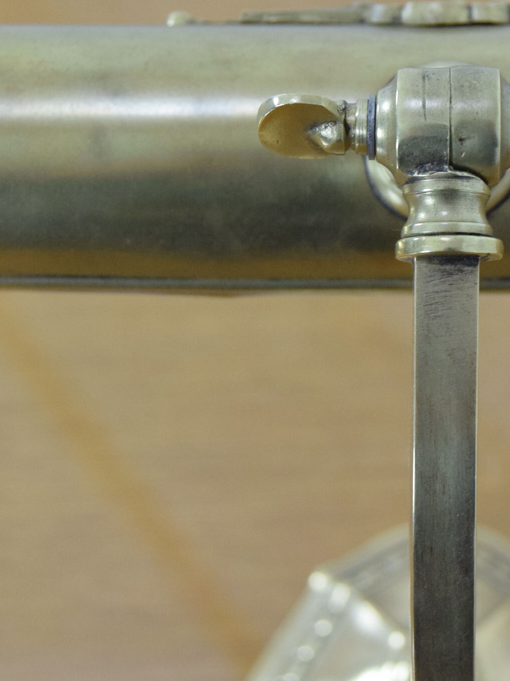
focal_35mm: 108
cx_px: 461
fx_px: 2122
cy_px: 273
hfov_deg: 13.6
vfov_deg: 18.2
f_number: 5.6
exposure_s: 1/125
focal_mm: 34
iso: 1600
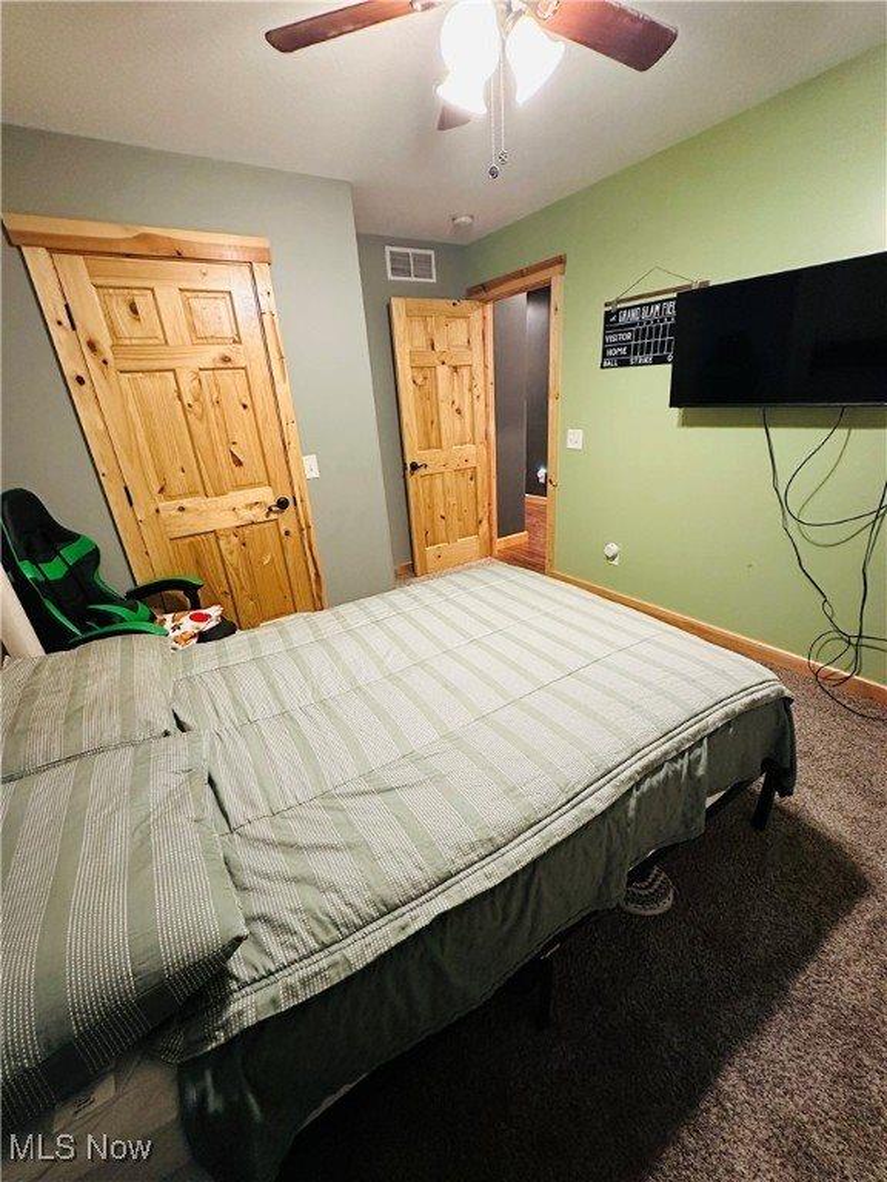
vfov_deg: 102.1
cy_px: 591
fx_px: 478
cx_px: 444
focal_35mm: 14
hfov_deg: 85.7
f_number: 2.2
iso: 640
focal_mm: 2.22
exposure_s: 1/60
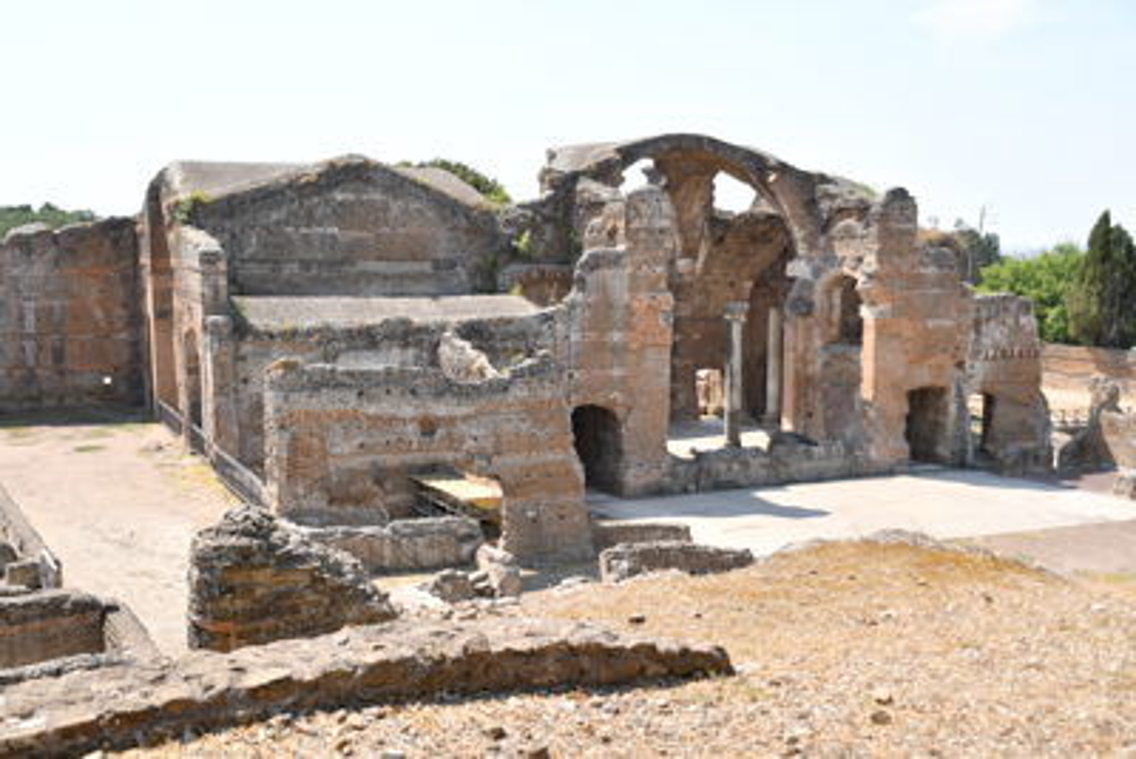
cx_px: 568
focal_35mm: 39
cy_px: 380
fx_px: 1231
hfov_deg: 49.5
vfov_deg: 34.2
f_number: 3.8
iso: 100
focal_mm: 26
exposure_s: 1/500
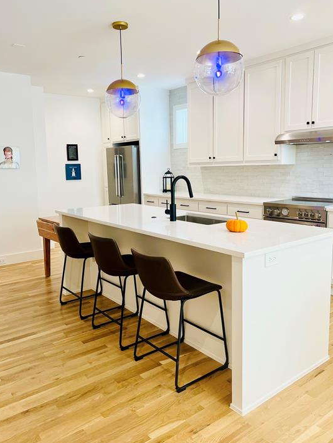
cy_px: 212
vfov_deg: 63.4
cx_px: 161
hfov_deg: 49.8
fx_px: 359
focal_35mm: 28
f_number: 1.5
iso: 100
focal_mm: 5.7
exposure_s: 1/120
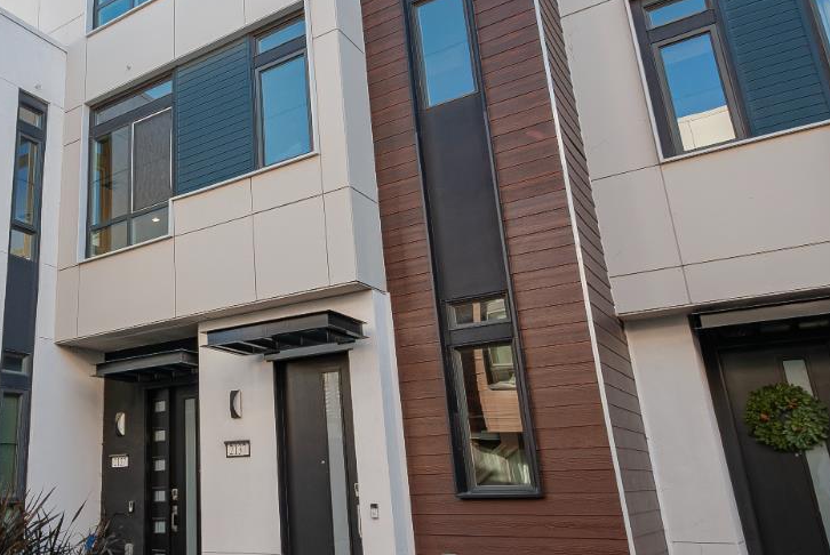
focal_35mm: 31
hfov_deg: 57.1
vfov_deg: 42.4
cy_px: 251
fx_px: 716
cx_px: 205
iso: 400
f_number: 5.6
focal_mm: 10
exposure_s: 1/640
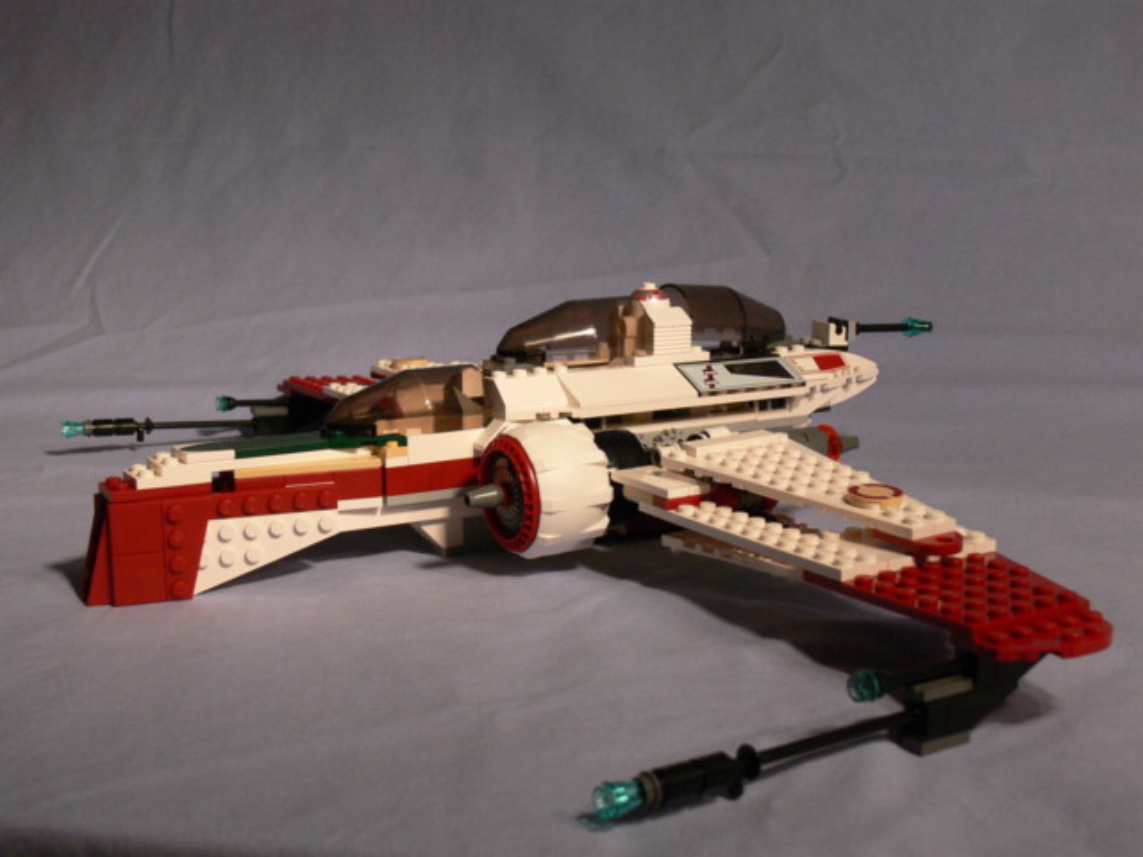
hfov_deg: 39.7
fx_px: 1585
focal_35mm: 48
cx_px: 572
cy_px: 428
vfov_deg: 30.3
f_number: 4
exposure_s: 1/100
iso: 200
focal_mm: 10.2
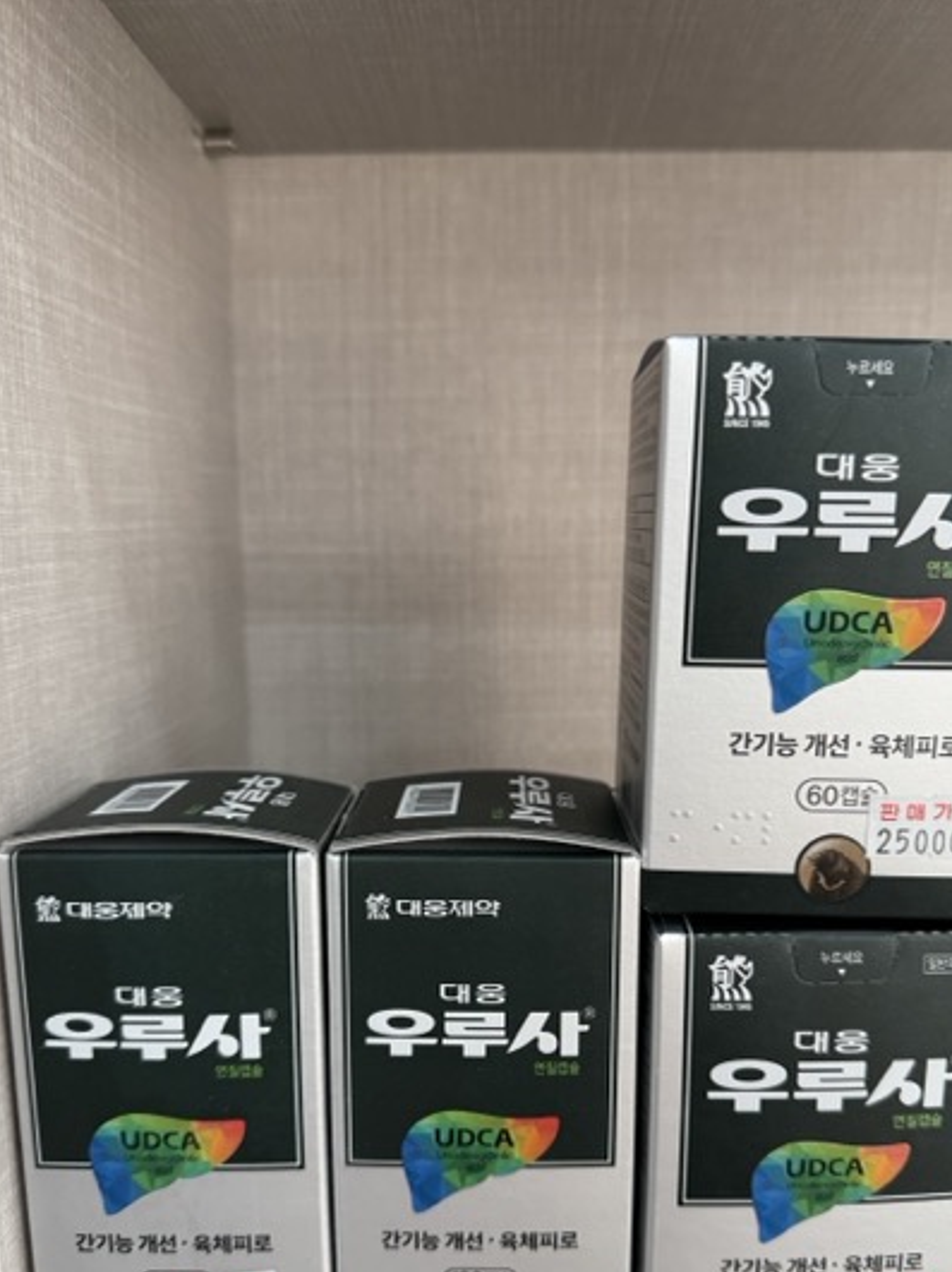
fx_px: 1064
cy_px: 758
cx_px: 516
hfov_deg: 48.1
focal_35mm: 29
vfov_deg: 61.2
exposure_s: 1/120
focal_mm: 6.76
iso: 100
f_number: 1.78
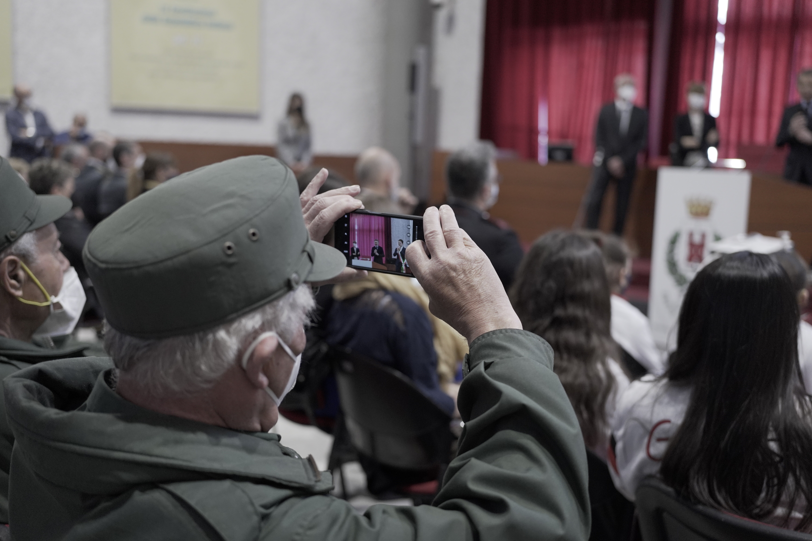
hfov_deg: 48.5
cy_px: 270
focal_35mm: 40
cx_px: 406
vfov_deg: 33.4
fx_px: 902
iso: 3200
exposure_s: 1/100
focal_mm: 40
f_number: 2.8
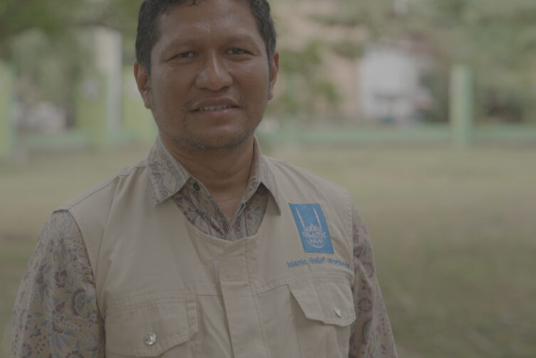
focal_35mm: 80
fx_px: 1192
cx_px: 228
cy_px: 122
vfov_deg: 17.0
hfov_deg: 25.3
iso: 160
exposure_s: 1/100
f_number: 2.8
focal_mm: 59
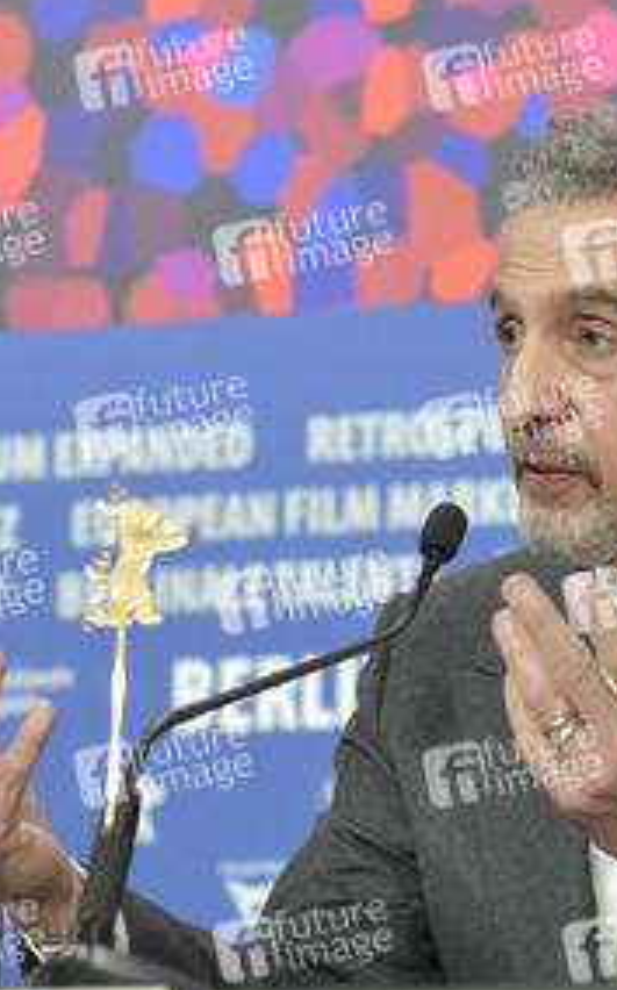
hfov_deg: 7.7
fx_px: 4583
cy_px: 505
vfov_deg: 12.3
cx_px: 559
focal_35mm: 170
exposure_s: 1/250
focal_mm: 105
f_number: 5.6
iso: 2000
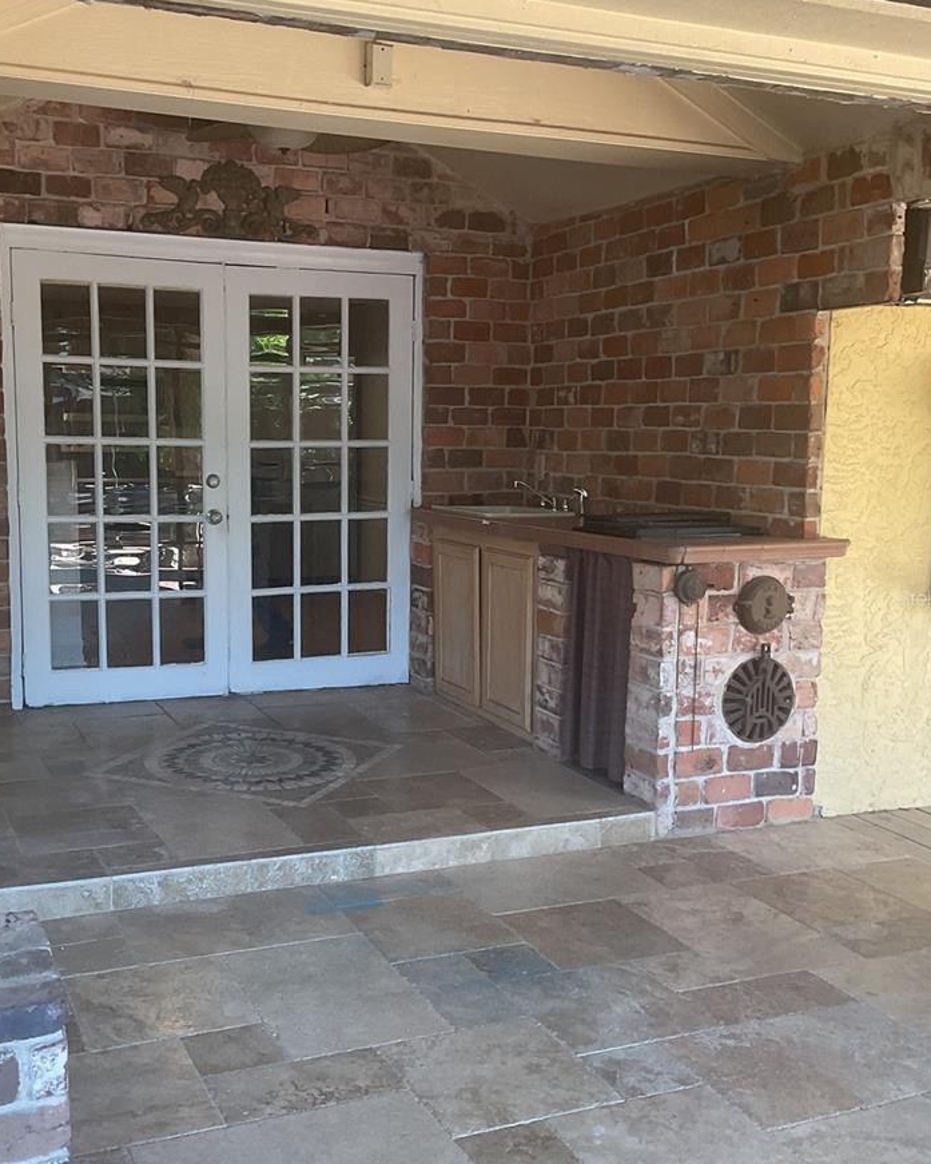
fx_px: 1343
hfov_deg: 38.1
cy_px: 597
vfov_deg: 46.8
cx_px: 393
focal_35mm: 39
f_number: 1.8
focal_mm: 3
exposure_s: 1/60
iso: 50
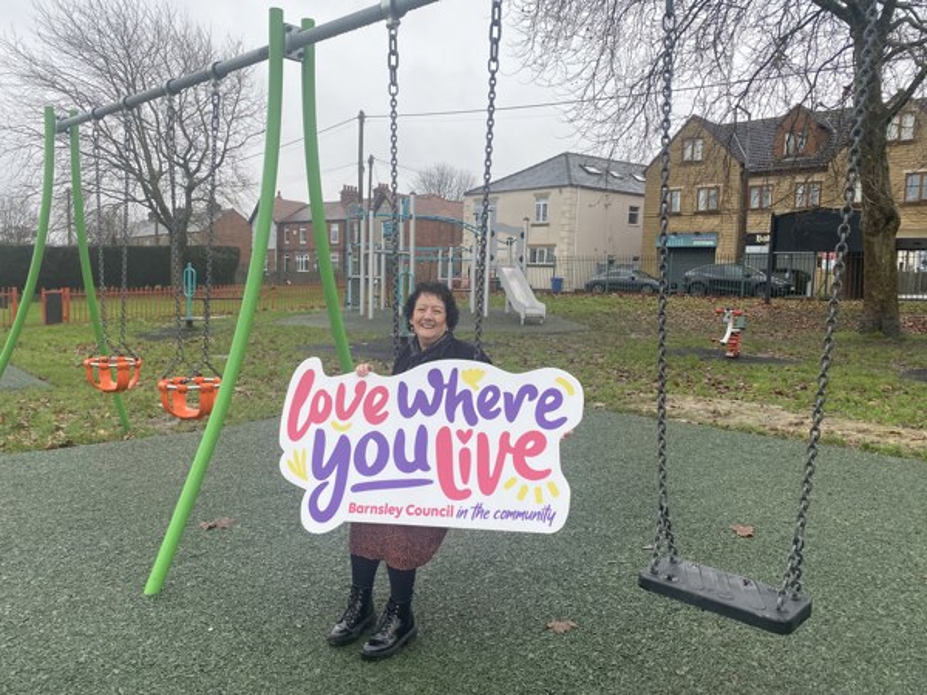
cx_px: 464
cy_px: 348
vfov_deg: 53.1
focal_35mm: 26
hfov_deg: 67.3
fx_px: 696
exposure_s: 1/571
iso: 32
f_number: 1.8
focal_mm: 4.25
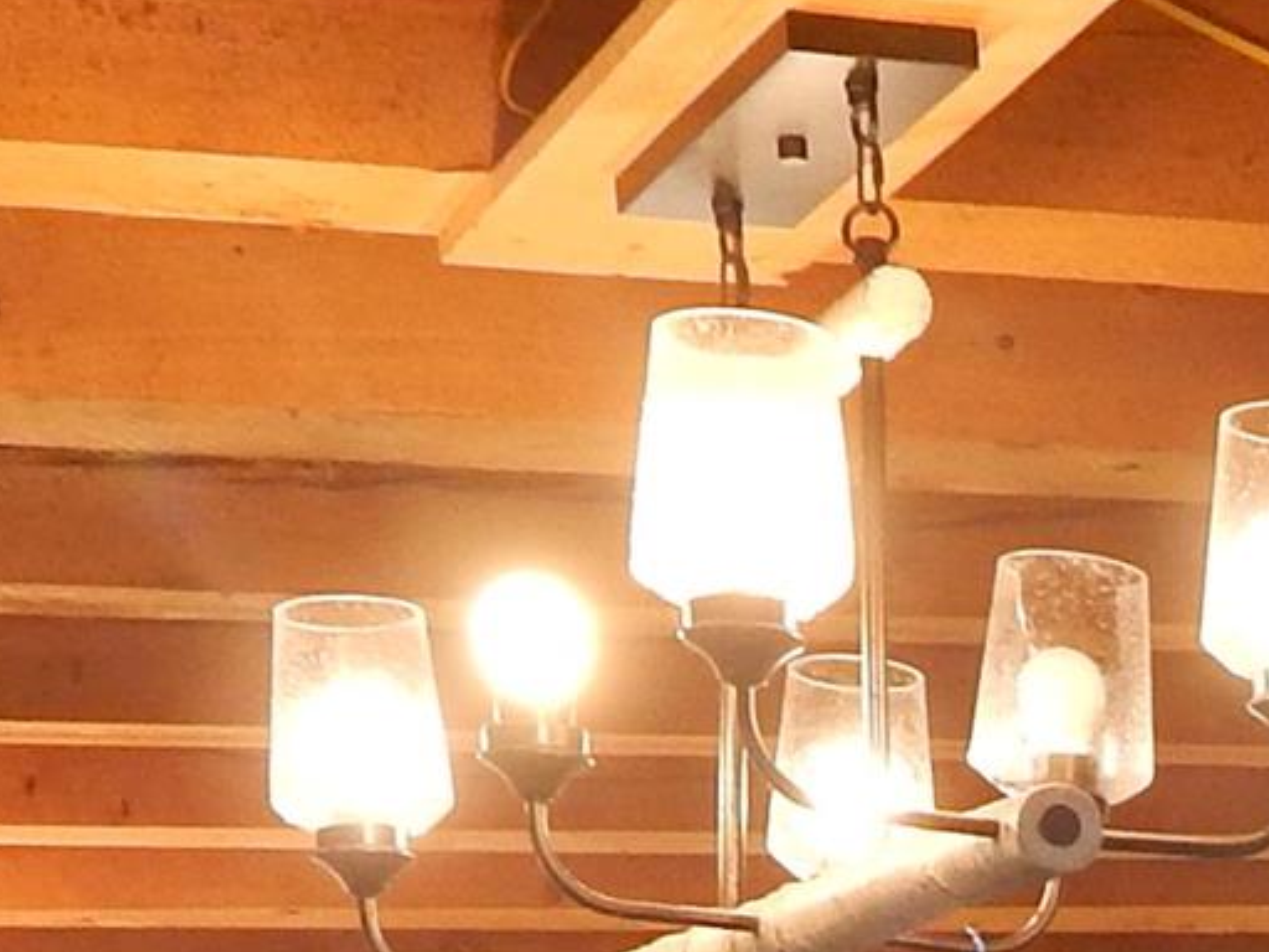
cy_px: 1949
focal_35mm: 138
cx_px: 2084
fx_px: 5059
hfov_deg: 13.2
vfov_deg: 9.9
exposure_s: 1/30
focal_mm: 4
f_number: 3
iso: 200
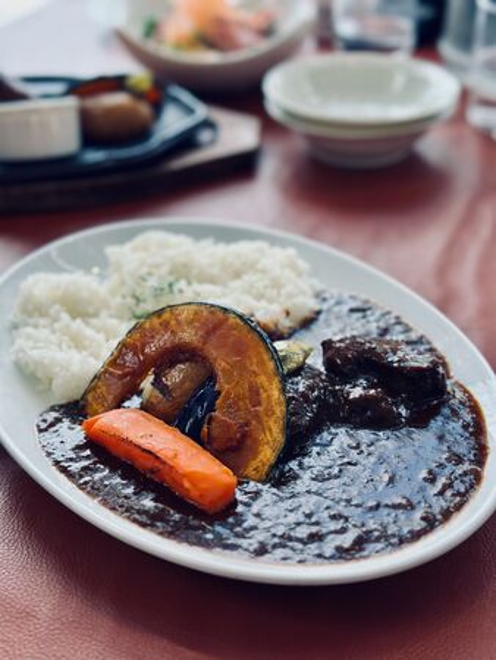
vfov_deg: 39.6
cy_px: 330
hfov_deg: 30.3
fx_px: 916
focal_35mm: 48
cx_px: 248
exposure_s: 1/121
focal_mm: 6.86
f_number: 1.78
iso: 80
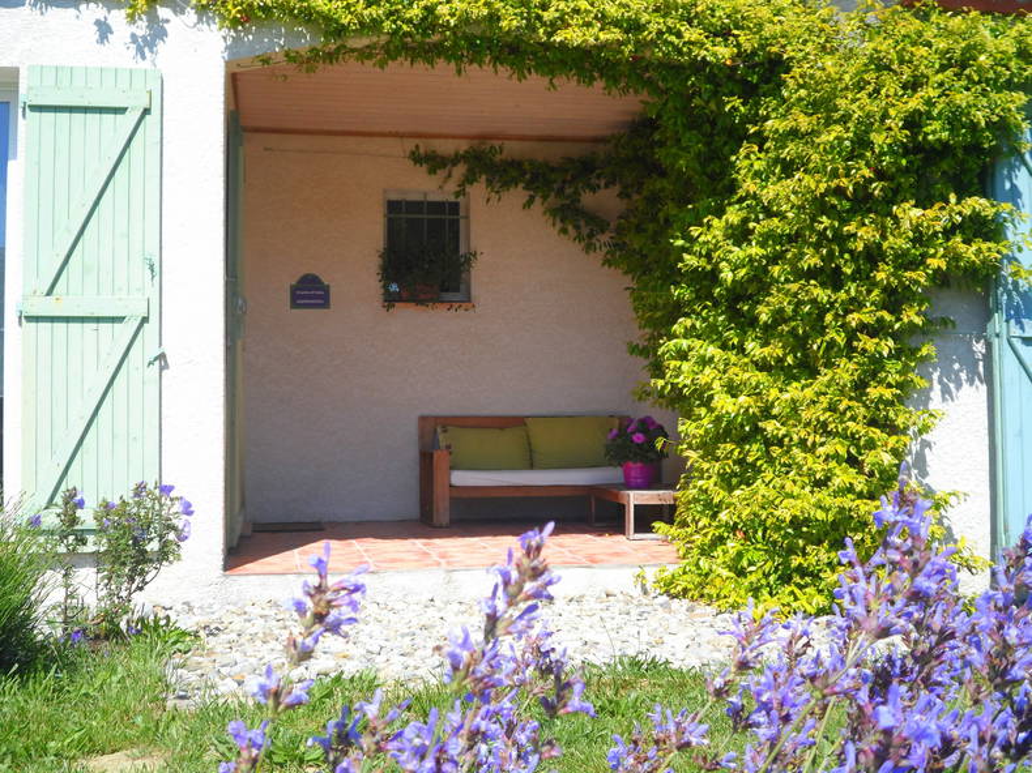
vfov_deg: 33.6
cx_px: 516
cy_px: 386
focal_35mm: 43
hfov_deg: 43.9
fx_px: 1282
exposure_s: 1/750
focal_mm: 7.8
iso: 80
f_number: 3.2
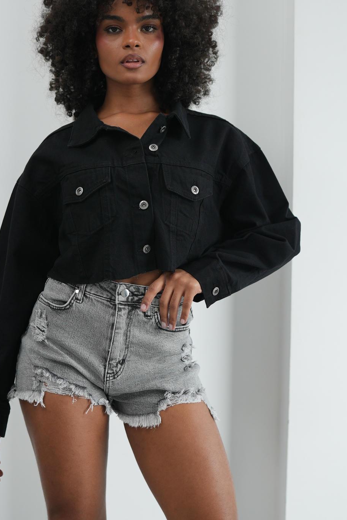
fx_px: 983
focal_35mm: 68
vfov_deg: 29.6
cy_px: 207
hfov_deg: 20.0
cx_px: 131
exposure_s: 1/200
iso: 200
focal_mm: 35
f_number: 2
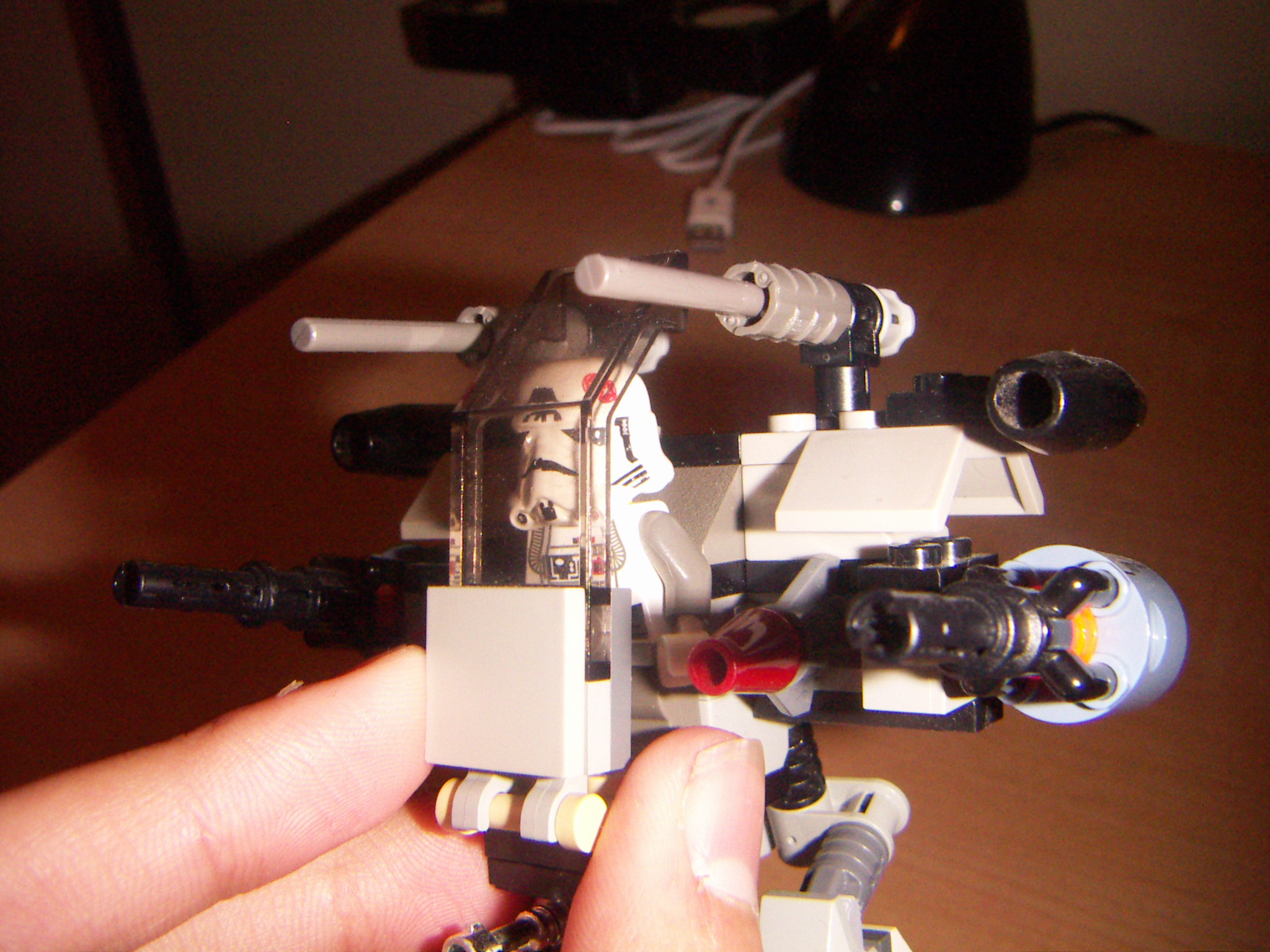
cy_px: 476
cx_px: 635
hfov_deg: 51.4
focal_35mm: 36
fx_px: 1321
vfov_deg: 39.7
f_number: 6.7
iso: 200
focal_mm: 4.7
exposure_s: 1/50
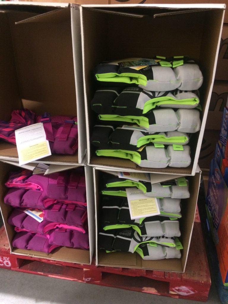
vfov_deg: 61.7
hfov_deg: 48.2
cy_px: 152
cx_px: 114
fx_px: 255
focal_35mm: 29
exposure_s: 1/15
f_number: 2.2
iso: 320
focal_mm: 4.15
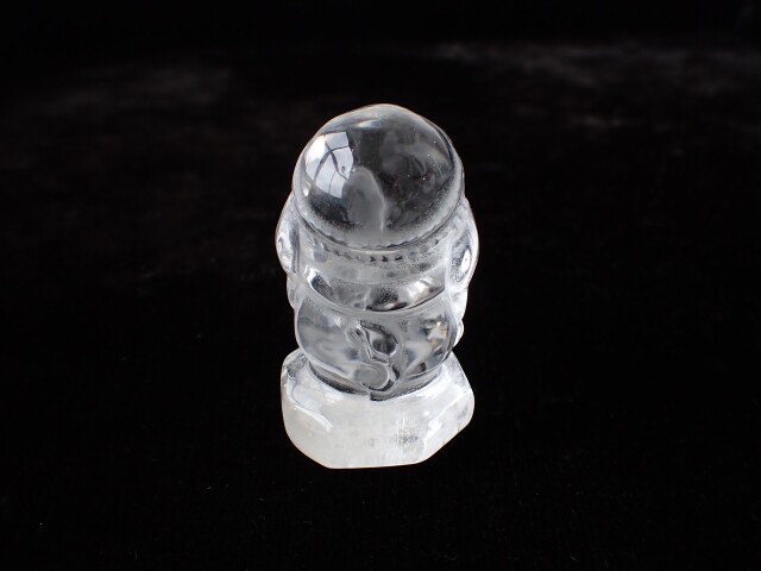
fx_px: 660
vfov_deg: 46.8
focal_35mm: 30
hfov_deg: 60.0
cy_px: 286
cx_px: 380
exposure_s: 1/125
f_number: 3.2
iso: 200
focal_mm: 5.4
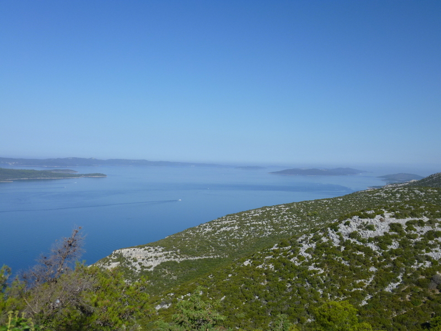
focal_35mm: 36
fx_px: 459
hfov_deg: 51.4
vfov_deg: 39.7
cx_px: 220
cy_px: 166
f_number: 3.6
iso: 100
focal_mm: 6.5
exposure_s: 1/1300
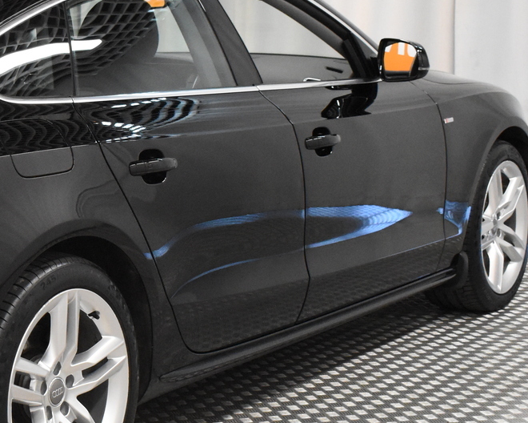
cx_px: -62
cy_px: 206
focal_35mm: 100
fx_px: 1565
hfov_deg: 18.4
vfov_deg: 15.4
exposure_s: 1/250
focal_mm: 29
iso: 4000
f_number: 5.6
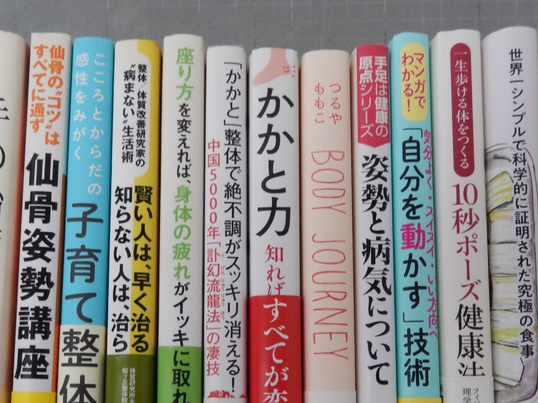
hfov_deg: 42.0
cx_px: 238
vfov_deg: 31.2
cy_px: 333
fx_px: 699
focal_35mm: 45
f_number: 3.4
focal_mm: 4.5
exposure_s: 1/30
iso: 180
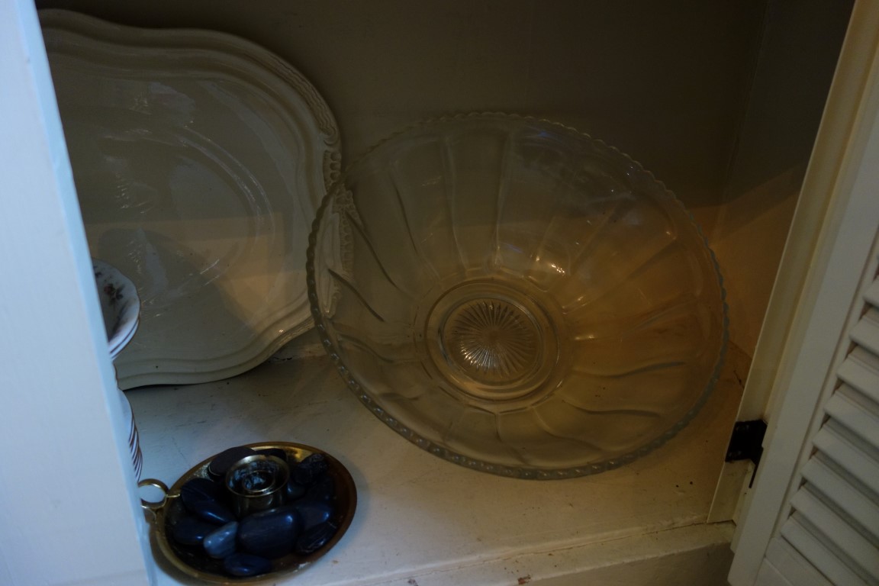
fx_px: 684
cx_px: 440
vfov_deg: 46.4
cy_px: 293
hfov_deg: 65.5
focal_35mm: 28
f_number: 1.8
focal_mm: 10.4
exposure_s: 1/30
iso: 400
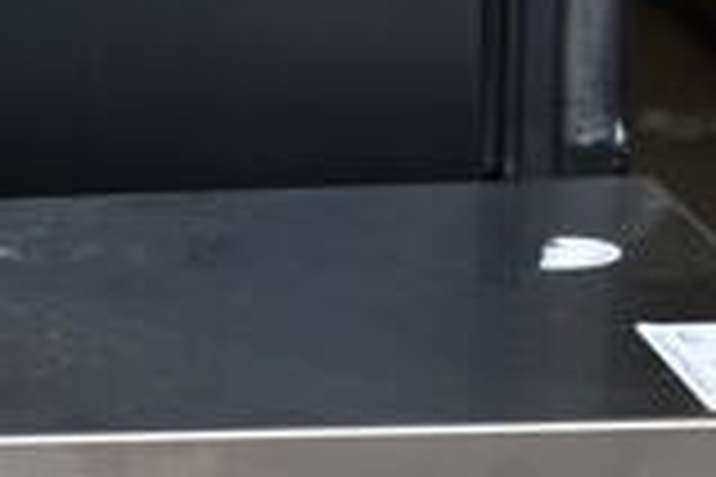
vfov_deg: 10.3
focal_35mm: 127
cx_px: 221
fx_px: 2526
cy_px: 783
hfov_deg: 16.1
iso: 100
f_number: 4.5
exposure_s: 1/80
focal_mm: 22
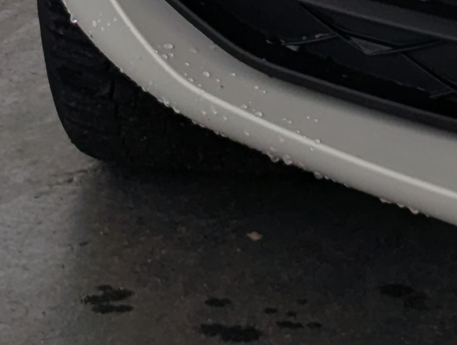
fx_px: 3359
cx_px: 85
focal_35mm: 254
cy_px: -406
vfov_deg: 5.7
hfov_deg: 7.8
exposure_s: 1/469
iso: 44
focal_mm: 6.81
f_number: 1.85
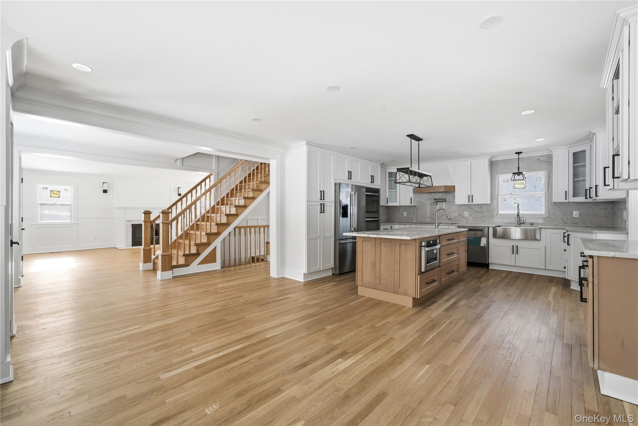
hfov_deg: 100.4
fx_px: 266
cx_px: 319
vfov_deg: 77.3
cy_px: 213
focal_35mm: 15
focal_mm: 15
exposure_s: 1/500
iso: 500
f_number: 8
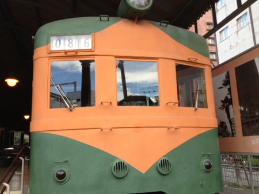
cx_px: 130
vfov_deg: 40.7
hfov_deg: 52.6
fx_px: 262
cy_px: 97
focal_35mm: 35
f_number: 2.4
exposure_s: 1/188
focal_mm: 4.28
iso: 64
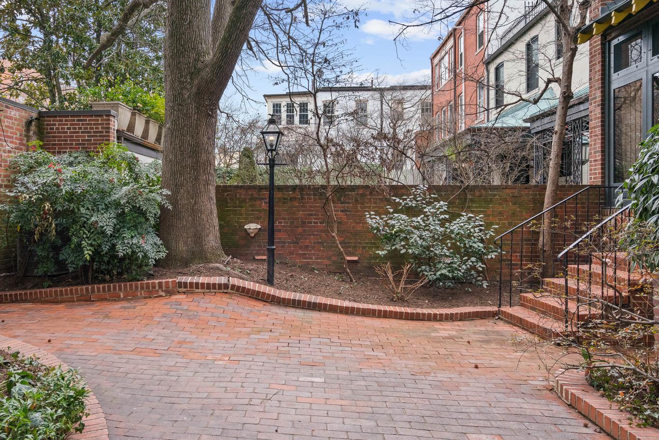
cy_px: 208
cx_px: 286
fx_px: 439
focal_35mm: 24
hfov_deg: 73.4
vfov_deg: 53.1
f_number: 4.5
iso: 800
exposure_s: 1/250
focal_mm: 16
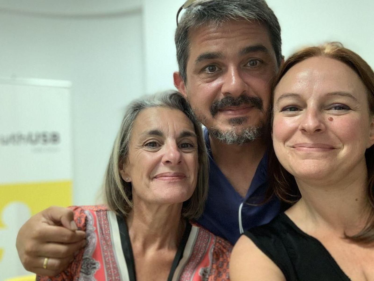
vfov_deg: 44.2
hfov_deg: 56.8
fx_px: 346
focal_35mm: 32
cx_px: 187
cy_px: 140
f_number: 2.2
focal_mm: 2.87
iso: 250
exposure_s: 1/50
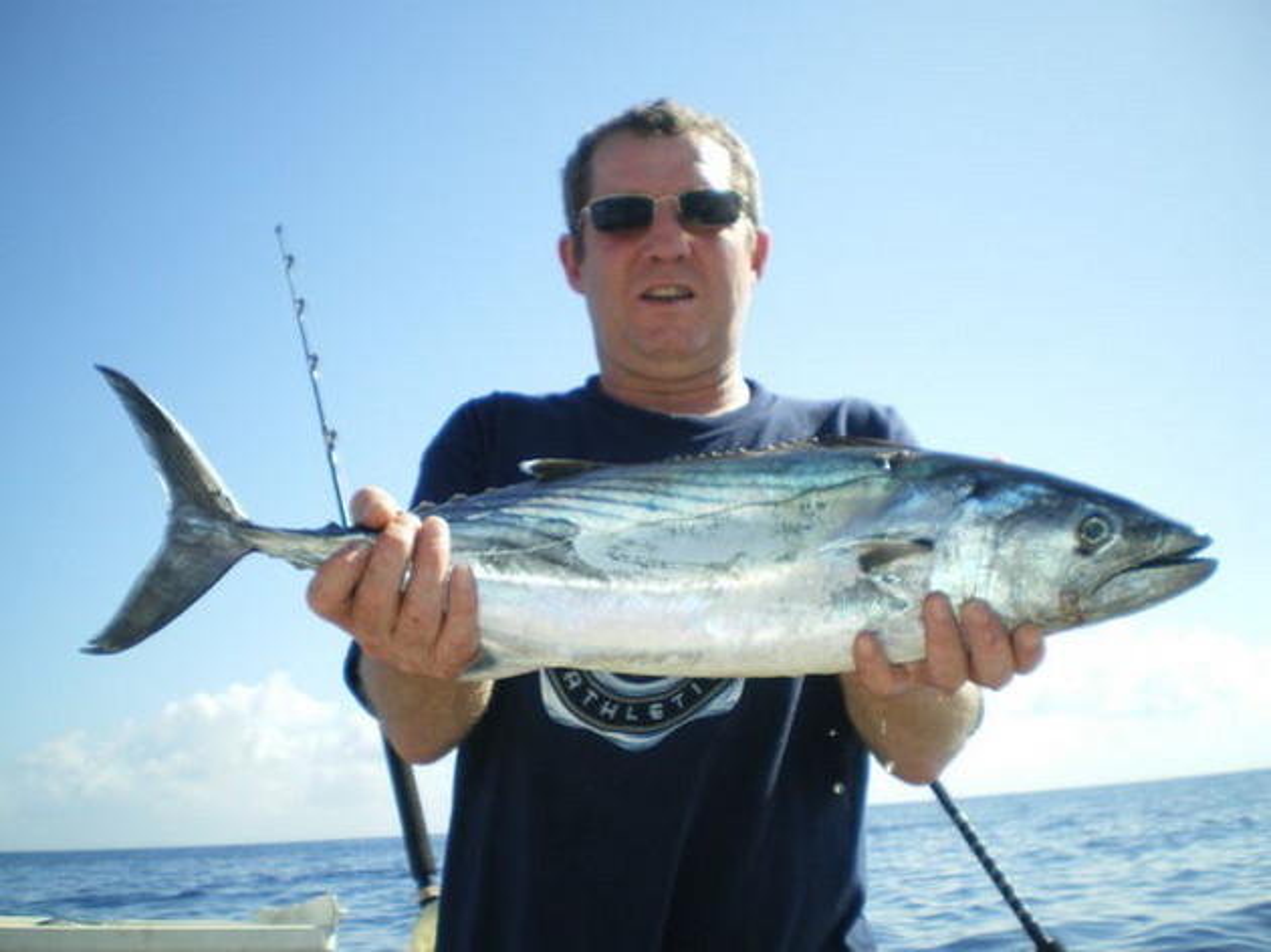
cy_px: 476
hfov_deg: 51.4
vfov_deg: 39.6
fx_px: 1321
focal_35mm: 36
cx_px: 636
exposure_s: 1/500
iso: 50
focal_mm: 6.3
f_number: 3.1
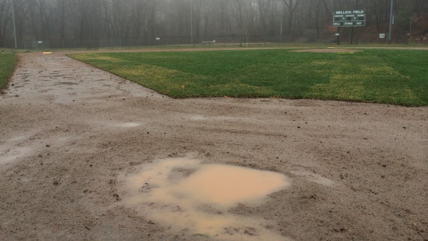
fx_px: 374
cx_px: 214
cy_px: 94
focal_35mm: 33
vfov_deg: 35.4
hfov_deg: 59.5
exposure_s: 1/351
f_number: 2.2
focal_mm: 4.12
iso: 32
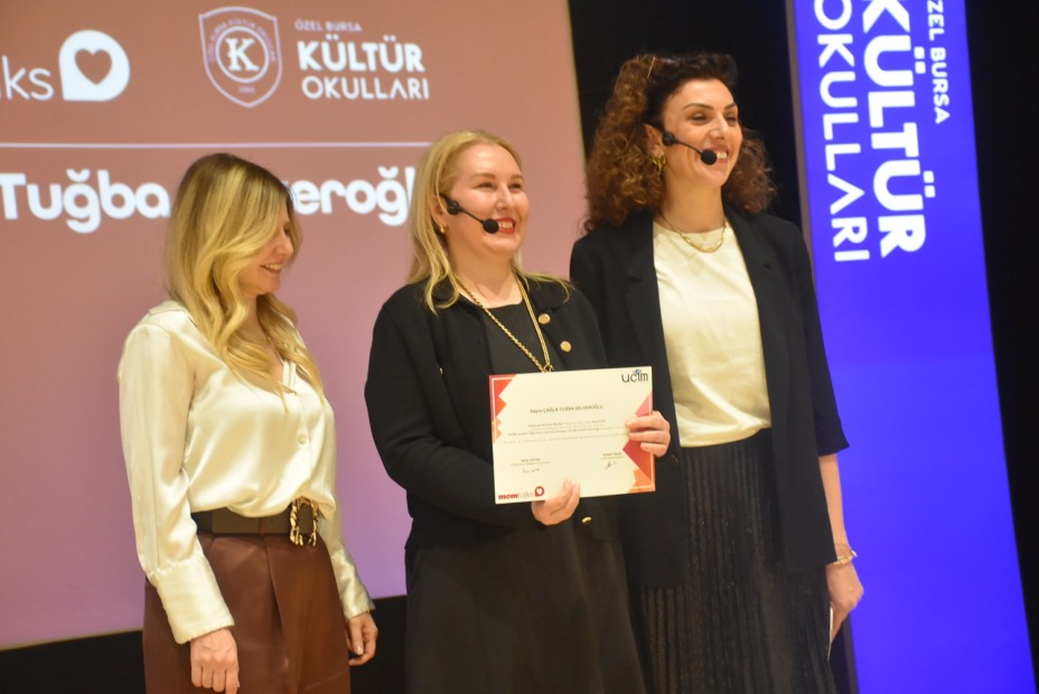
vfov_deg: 16.3
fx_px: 2426
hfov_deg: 24.2
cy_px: 347
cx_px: 520
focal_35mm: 84
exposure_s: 1/60
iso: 3200
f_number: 4.8
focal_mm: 56
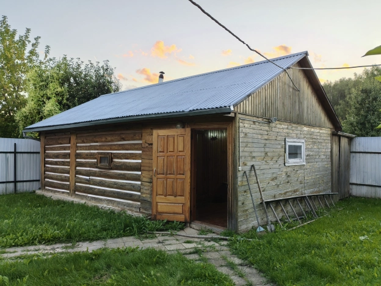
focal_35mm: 27
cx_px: 190
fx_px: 297
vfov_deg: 51.4
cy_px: 143
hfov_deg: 65.3
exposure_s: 1/167
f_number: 1.9
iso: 50
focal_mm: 5.52
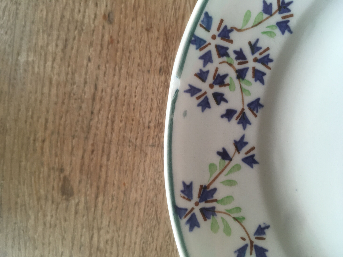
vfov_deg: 48.2
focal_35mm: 29
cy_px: 128
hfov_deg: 61.7
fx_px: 287
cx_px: 172
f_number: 2.2
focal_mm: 4.15
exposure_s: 1/50
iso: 32
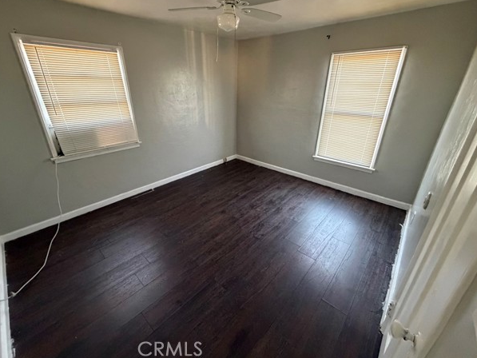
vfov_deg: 81.7
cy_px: 169
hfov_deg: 98.1
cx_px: 232
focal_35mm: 15
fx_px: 207
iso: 800
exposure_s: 1/60
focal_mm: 2.22
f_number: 2.2
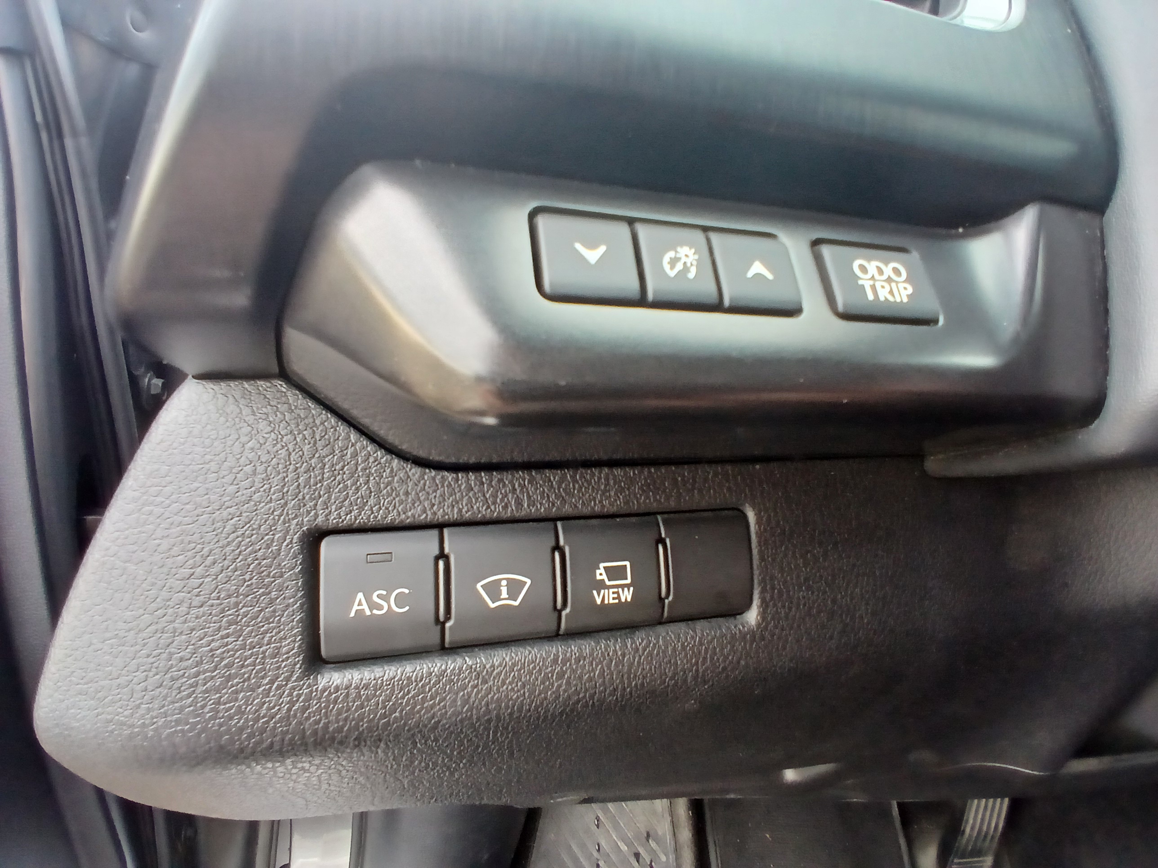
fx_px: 569
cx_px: 579
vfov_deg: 74.7
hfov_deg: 91.0
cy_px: 434
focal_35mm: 17
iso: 125
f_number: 2.2
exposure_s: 1/33.3
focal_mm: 1.4
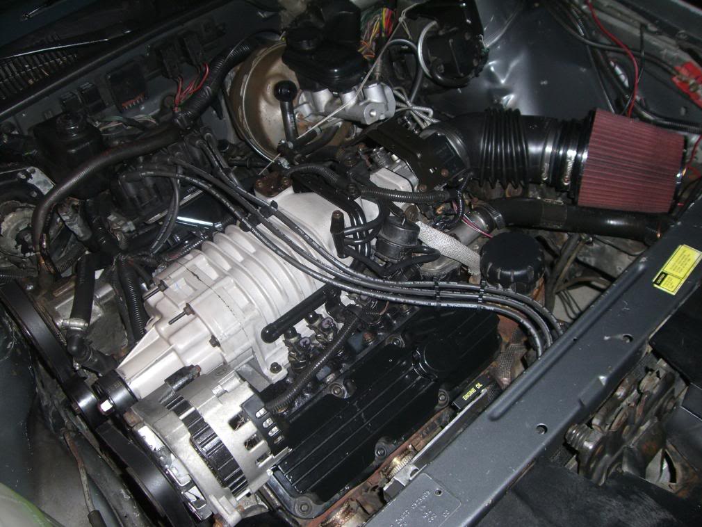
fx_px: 771
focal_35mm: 38
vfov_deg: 37.7
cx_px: 351
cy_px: 264
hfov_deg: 49.0
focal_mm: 6.2
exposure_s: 1/60
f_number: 2.7
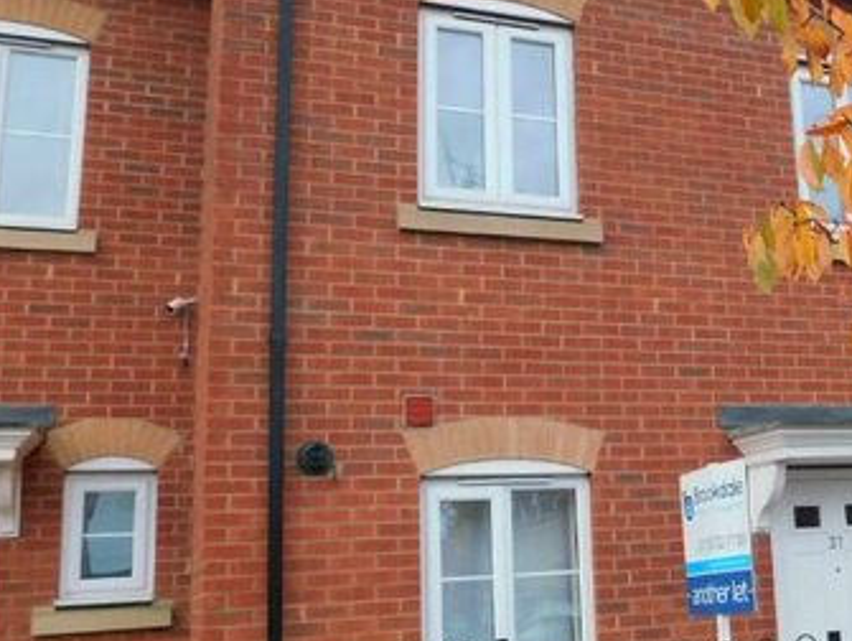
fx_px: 1183
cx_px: 738
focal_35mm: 48
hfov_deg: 37.5
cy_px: 322
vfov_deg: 30.3
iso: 200
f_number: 3
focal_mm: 4
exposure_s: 1/30
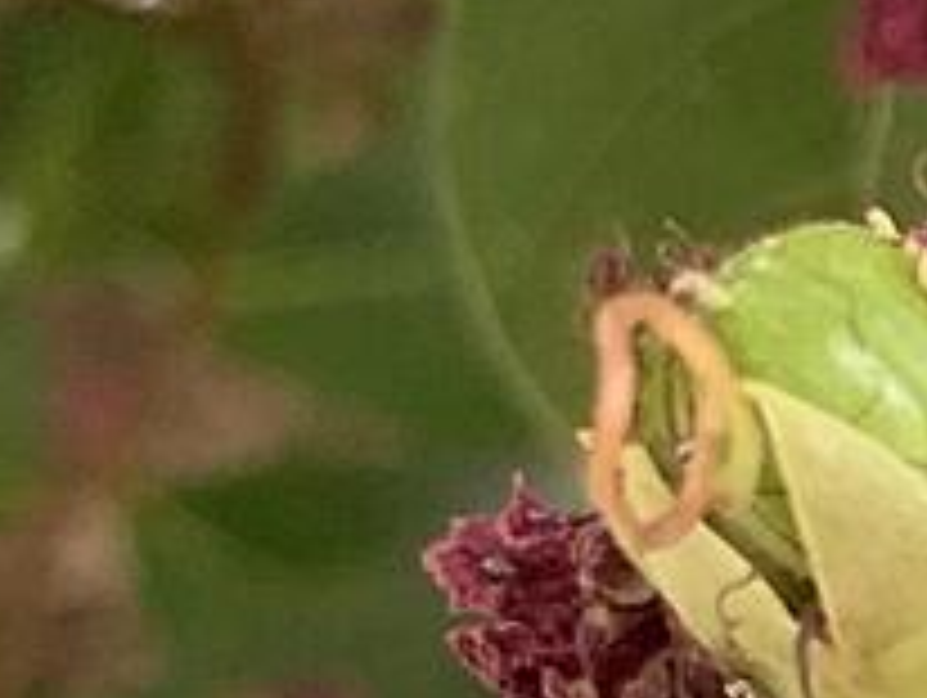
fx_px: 3459
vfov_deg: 10.3
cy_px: 1545
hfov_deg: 12.4
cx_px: 2156
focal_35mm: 129
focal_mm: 4.25
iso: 64
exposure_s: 1/121
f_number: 1.8
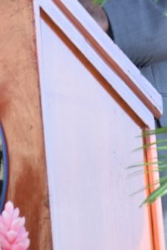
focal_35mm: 912
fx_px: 6339
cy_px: -112
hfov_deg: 1.5
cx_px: -26
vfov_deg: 2.3
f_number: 7.1
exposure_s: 1/160
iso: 200
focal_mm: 200
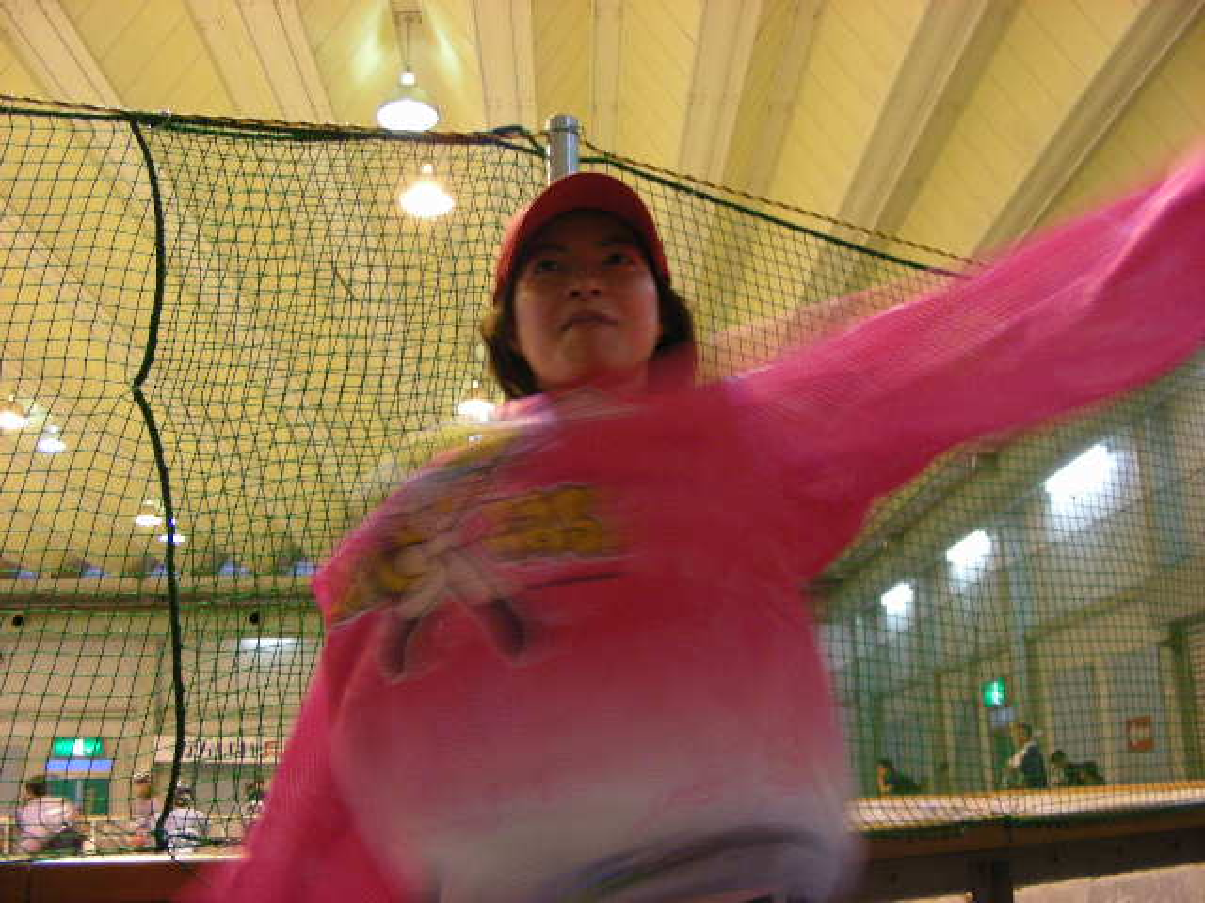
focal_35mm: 38
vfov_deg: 37.7
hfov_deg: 49.0
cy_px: 452
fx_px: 1323
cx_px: 602
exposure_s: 1/11.1
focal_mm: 6.3
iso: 200
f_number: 3.5
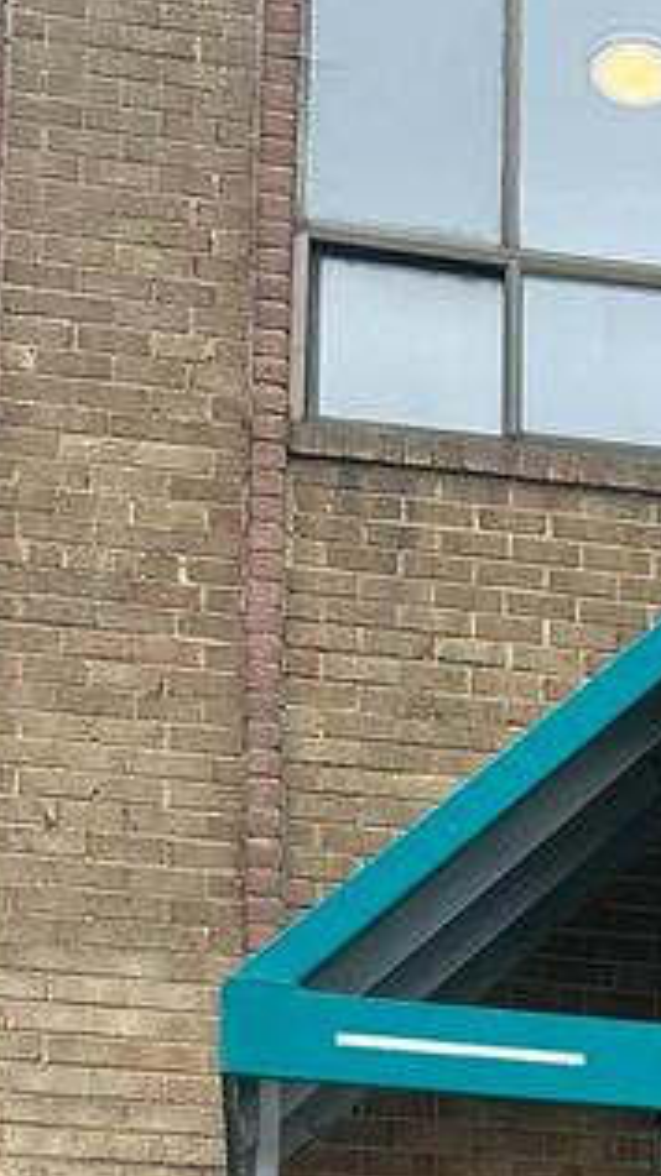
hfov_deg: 13.0
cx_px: 932
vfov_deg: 20.9
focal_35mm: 89
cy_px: 1684
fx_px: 2777
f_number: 1.78
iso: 80
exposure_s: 1/1256
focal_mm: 6.86
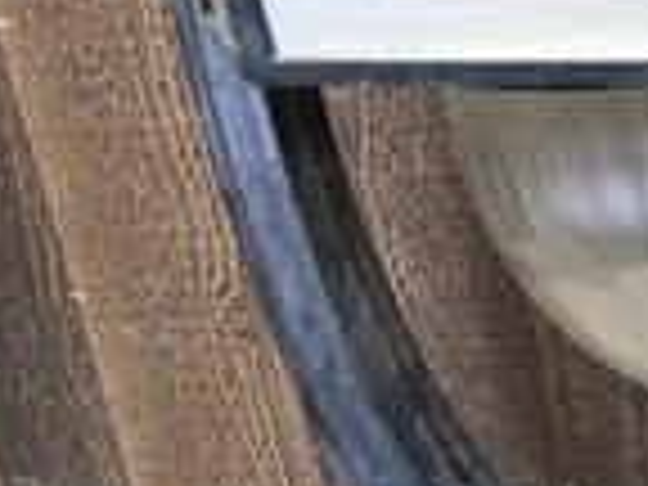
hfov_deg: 15.0
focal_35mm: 101
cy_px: 173
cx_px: 1379
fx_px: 1891
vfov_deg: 14.6
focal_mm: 6.3
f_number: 1.7
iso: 640
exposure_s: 1/31
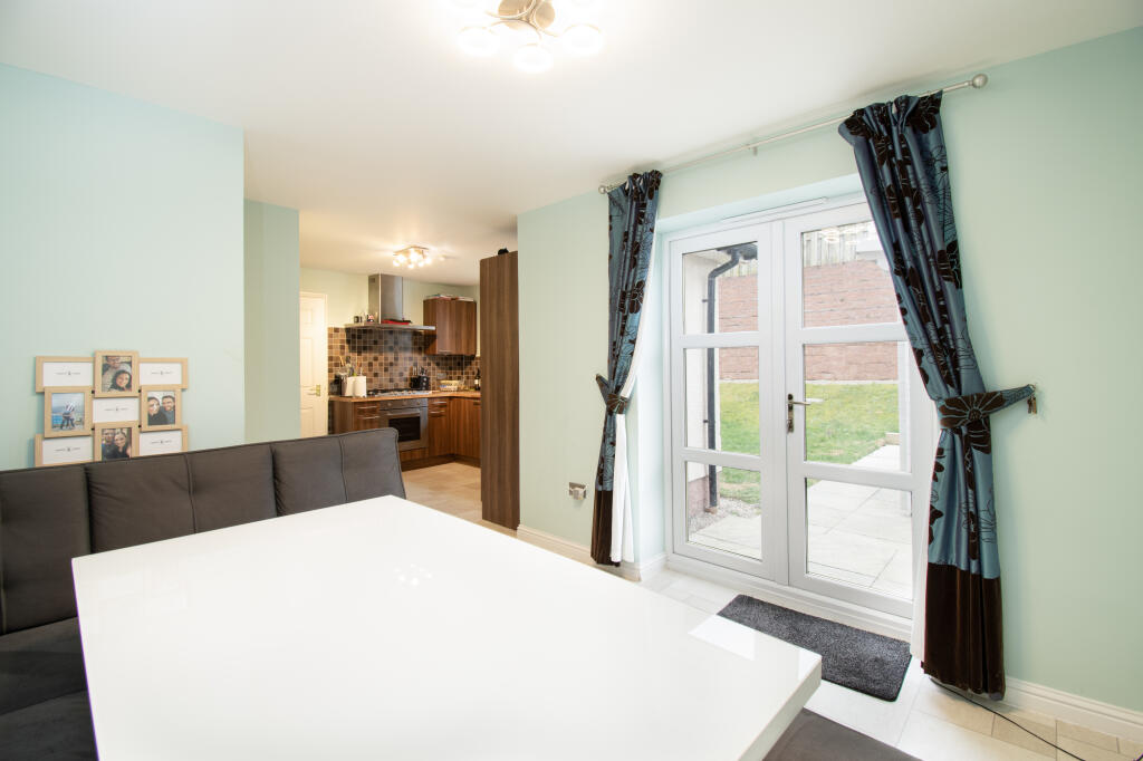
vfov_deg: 77.3
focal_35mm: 15
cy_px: 380
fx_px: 476
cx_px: 572
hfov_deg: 100.4
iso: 320
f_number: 9
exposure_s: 1/3
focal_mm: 10
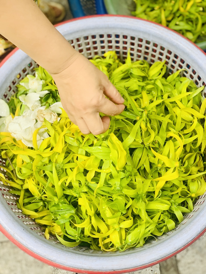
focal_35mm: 52
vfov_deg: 36.8
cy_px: 137
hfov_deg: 28.0
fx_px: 413
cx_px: 103
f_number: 2.4
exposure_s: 1/122
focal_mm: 6
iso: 16
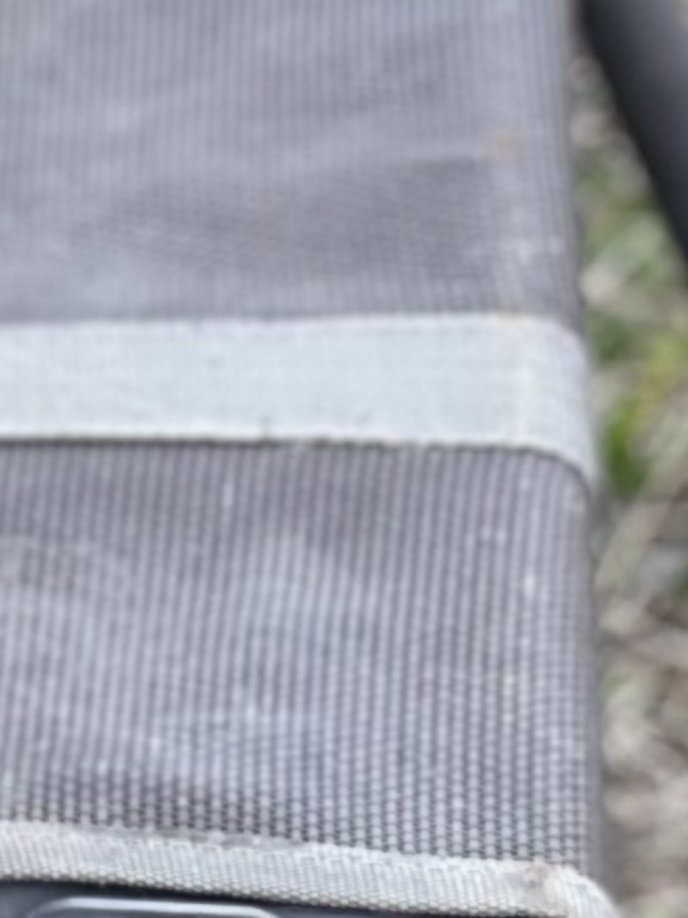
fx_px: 8536
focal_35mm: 322
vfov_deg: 5.9
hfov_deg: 4.5
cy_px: -1409
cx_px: -1081
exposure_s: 1/122
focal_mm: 6
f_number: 2
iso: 25
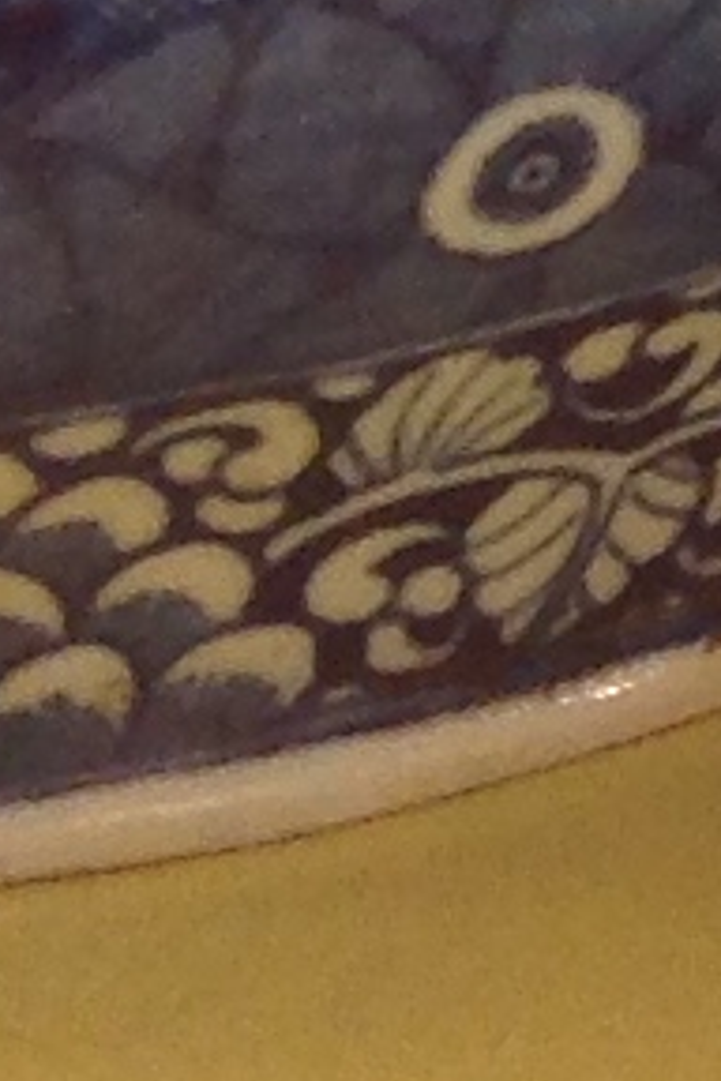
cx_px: 2892
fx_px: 9823
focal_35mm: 327
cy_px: -2098
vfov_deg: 5.9
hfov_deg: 3.9
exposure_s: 1/40
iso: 64
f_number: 2.4
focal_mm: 4.28
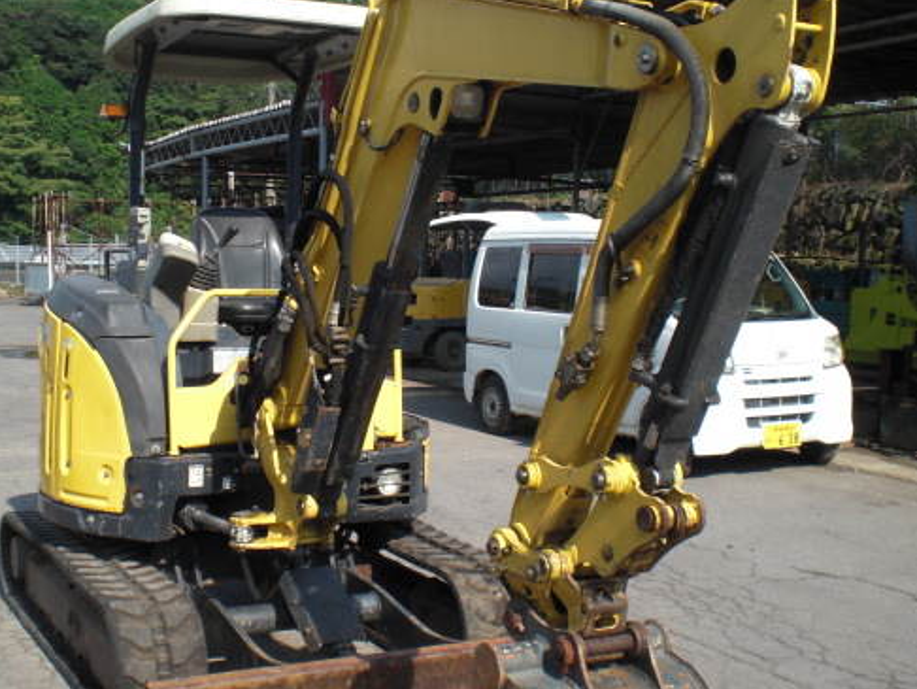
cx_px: 417
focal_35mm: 50
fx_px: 1325
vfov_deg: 29.1
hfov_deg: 38.1
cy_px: 402
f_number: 5.6
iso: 64
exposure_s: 1/250
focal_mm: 6.3
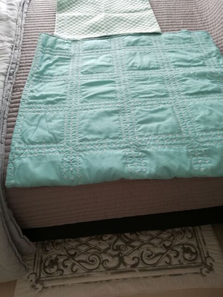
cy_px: 148
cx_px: 112
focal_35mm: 27
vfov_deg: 65.3
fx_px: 232
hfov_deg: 51.4
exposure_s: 1/33.3
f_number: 2
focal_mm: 3.79
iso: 64
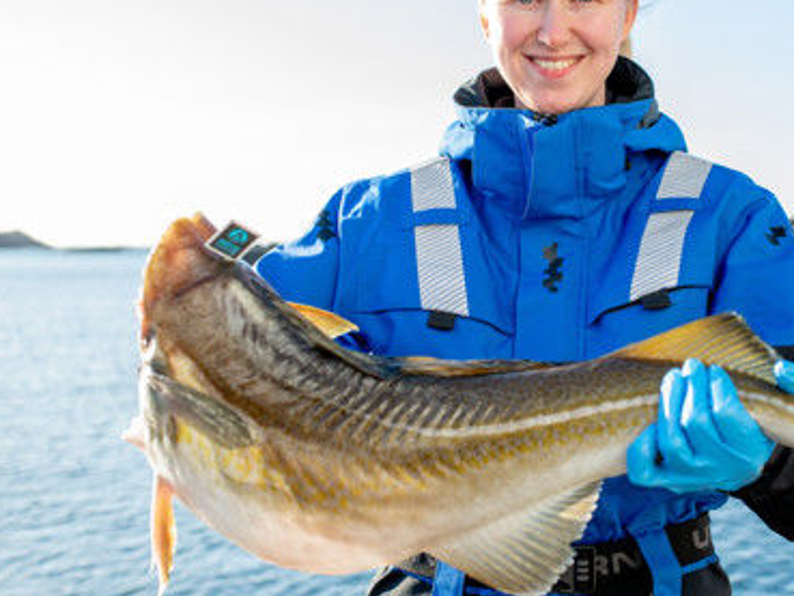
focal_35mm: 57
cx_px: 576
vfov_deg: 25.6
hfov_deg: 33.2
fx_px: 1308
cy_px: 255
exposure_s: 1/200
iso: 100
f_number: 5
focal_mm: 35
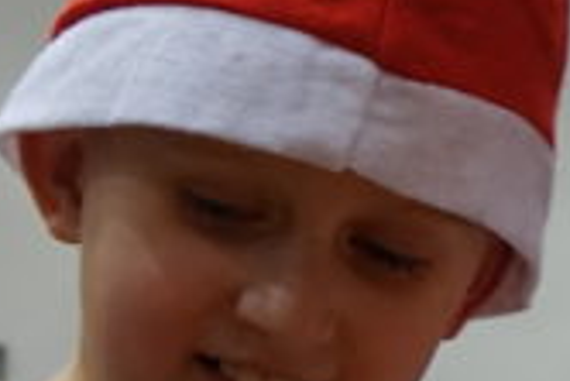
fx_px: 4500
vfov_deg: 4.8
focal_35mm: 284
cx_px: 989
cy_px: 685
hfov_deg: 7.1
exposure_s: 1/50
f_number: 2.8
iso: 500
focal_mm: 16.76
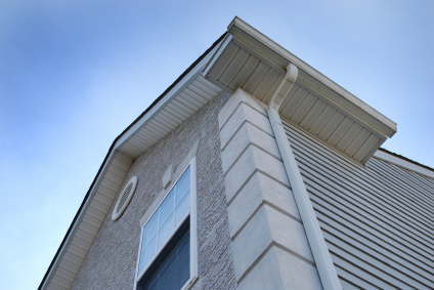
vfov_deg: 30.9
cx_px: 217
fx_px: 525
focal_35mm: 44
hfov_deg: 44.9
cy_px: 145
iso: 100
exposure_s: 1/800
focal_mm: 29
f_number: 2.8
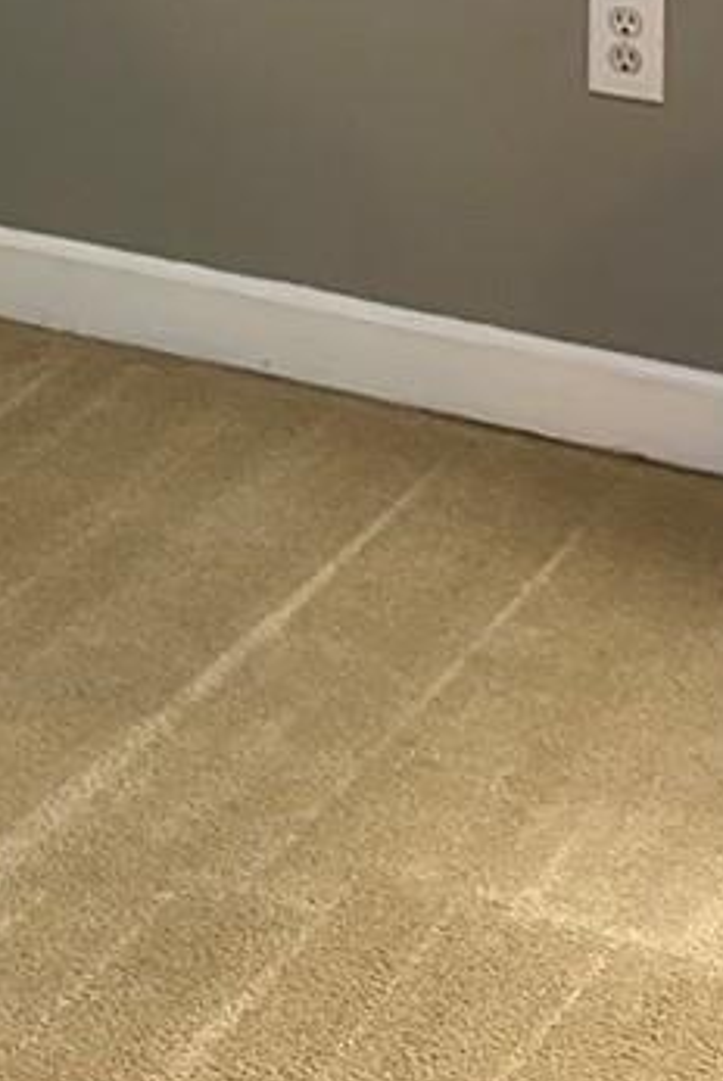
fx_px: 3457
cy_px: -595
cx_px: -284
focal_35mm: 115
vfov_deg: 16.1
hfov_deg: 11.5
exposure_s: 1/60
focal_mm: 6.86
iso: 640
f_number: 1.78
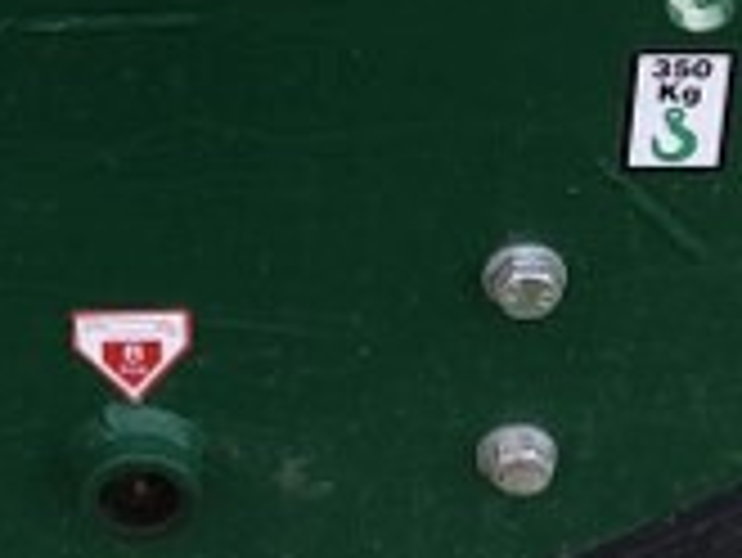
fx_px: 2917
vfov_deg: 10.1
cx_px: -49
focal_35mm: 136
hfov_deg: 14.2
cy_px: -580
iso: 20
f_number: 1.8
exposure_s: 1/257
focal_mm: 3.99
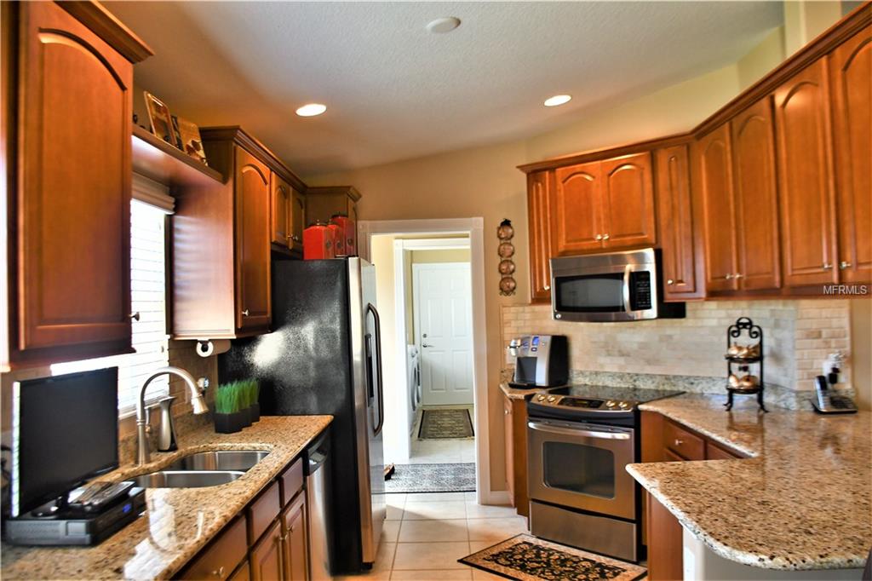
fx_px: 654
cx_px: 436
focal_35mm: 27
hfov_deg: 67.4
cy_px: 290
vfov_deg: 47.9
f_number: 3.5
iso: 800
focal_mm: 18
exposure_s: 1/125
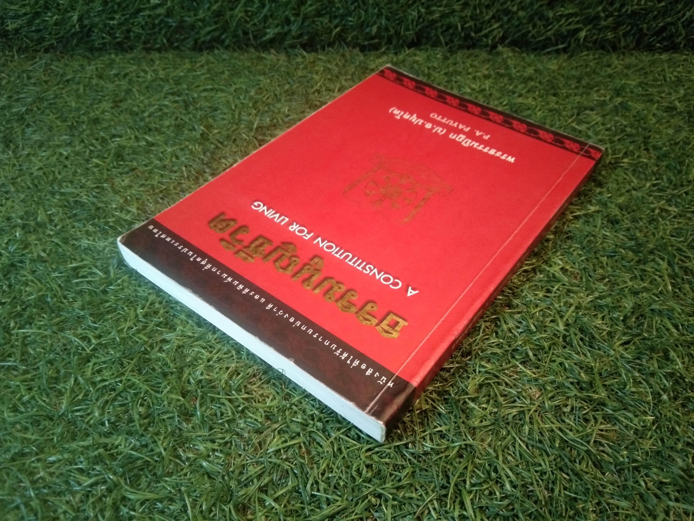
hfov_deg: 60.0
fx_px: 601
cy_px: 260
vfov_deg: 46.8
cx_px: 347
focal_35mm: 30
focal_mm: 3.65
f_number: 2.2
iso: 852
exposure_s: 1/20
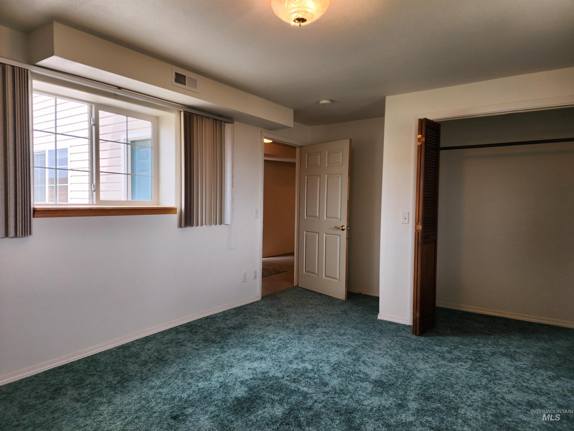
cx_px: 287
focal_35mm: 23
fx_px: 381
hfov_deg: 73.9
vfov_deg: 58.9
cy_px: 216
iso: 100
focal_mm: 6.4
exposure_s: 1/180
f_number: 1.8
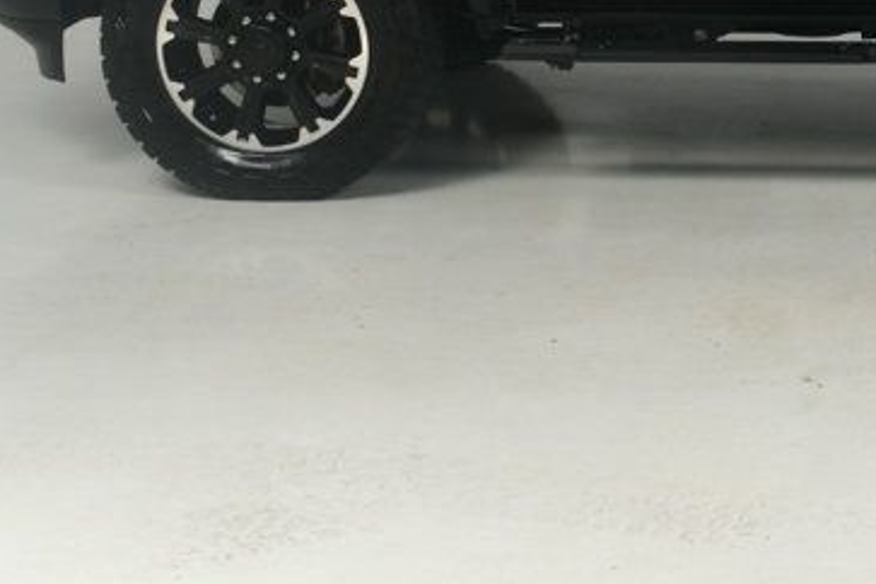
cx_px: 1040
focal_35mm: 93
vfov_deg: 14.3
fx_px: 2263
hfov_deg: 20.5
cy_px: -94
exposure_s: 1/160
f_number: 11
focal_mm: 22
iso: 100
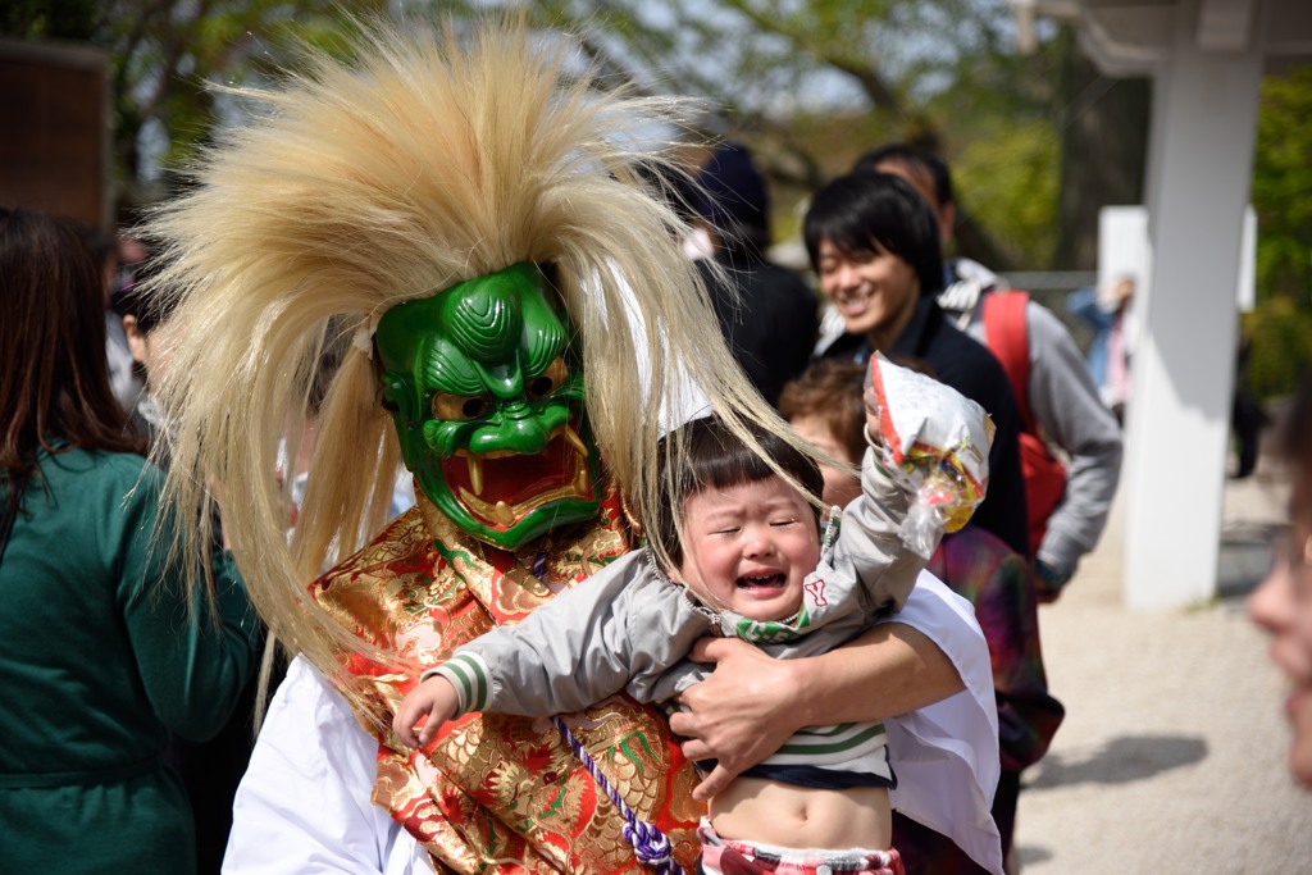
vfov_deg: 14.9
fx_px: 3353
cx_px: 656
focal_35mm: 92
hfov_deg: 22.1
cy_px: 438
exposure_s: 1/1600
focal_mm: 92
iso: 125
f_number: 4
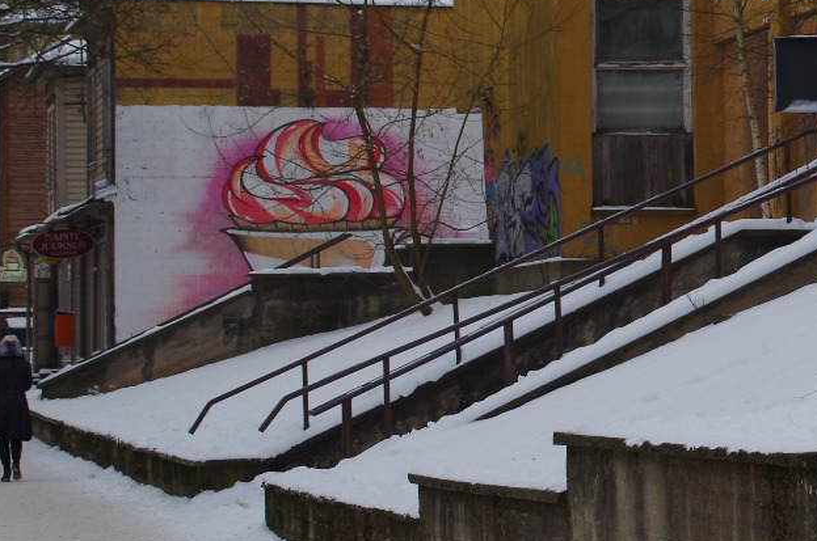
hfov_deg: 12.9
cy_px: 206
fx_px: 3557
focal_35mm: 157
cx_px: 834
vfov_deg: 8.7
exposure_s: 1/80
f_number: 10
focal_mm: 40
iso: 250
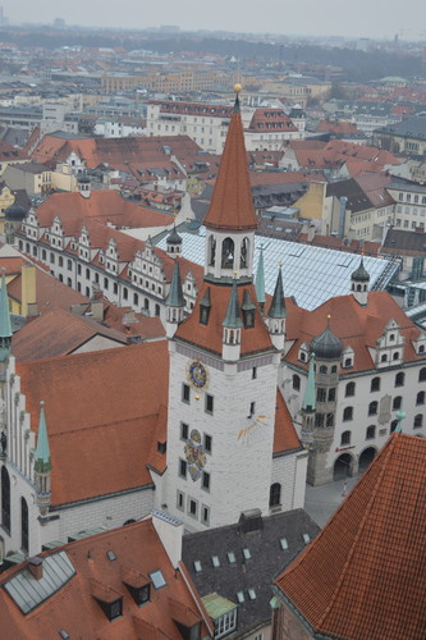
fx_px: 1012
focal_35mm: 57
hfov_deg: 23.8
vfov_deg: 35.1
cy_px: 320
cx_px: 213
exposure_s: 1/200
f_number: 4.8
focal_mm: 38
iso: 200
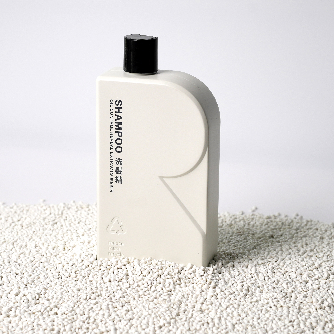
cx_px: 153
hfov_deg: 16.1
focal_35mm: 108
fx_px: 1179
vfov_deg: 16.1
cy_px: 167
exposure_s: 1/100
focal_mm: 56
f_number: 5.6
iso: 100
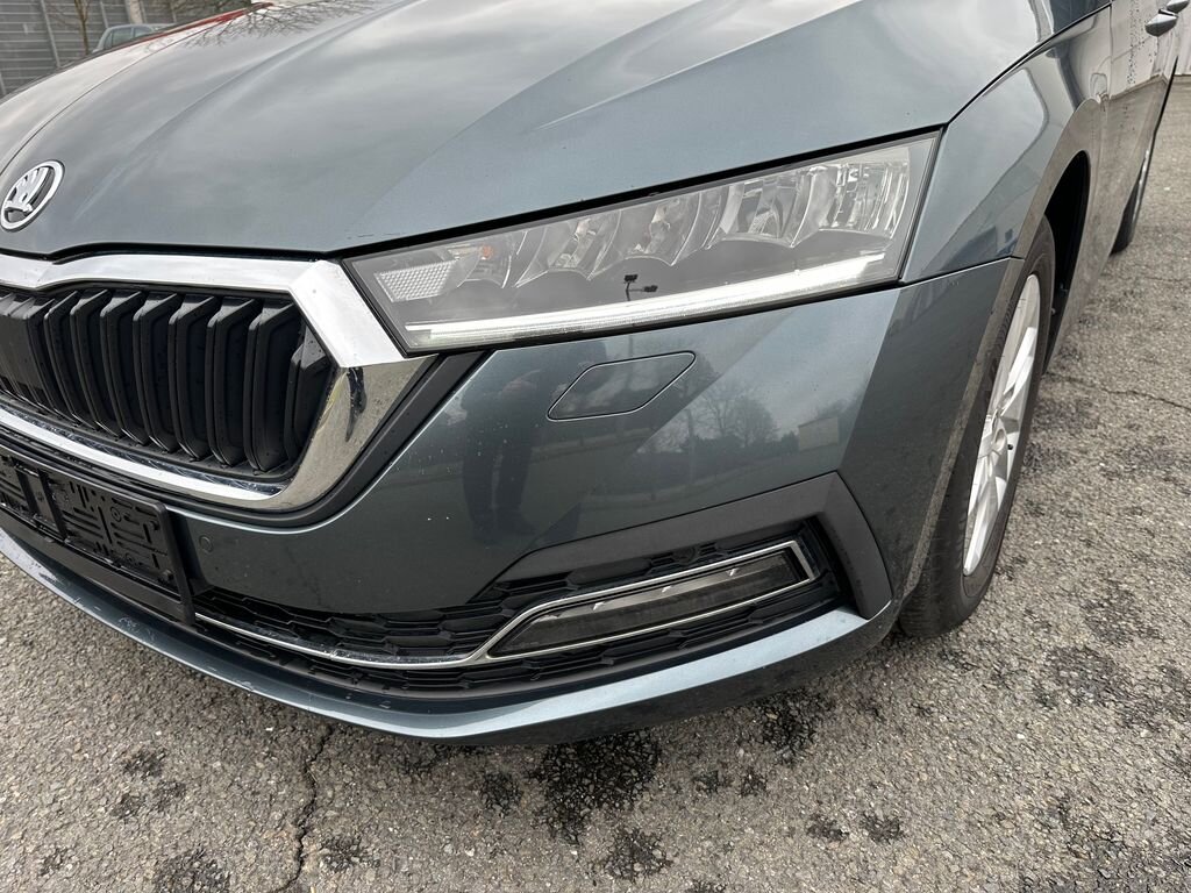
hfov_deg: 71.6
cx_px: 596
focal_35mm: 24
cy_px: 446
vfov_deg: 56.8
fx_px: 826
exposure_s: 1/121
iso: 80
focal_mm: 6.86
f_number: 1.78
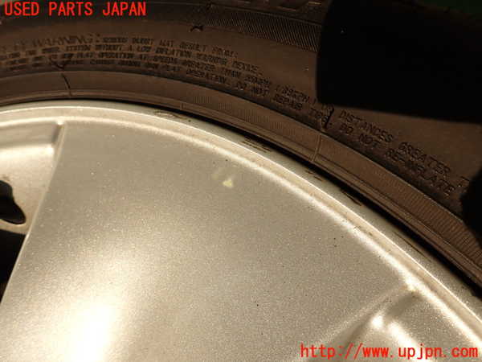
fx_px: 348
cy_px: 181
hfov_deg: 69.4
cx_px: 241
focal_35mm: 25
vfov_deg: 54.9
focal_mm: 4.5
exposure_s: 1/320
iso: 100
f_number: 8
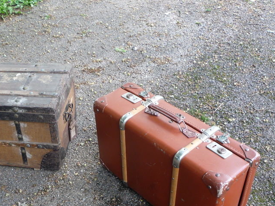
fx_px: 374
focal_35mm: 47
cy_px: 155
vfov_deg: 30.4
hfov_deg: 39.4
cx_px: 72
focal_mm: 5.2
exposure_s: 1/50
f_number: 3.3
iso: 100
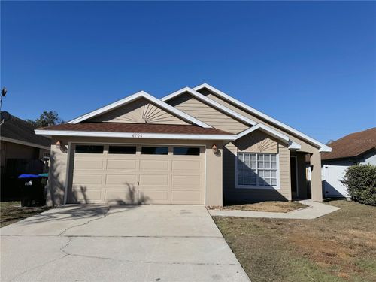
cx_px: 188
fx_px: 261
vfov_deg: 56.8
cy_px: 141
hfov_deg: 71.6
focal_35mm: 24
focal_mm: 6.76
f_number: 1.78
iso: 80
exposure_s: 1/7937
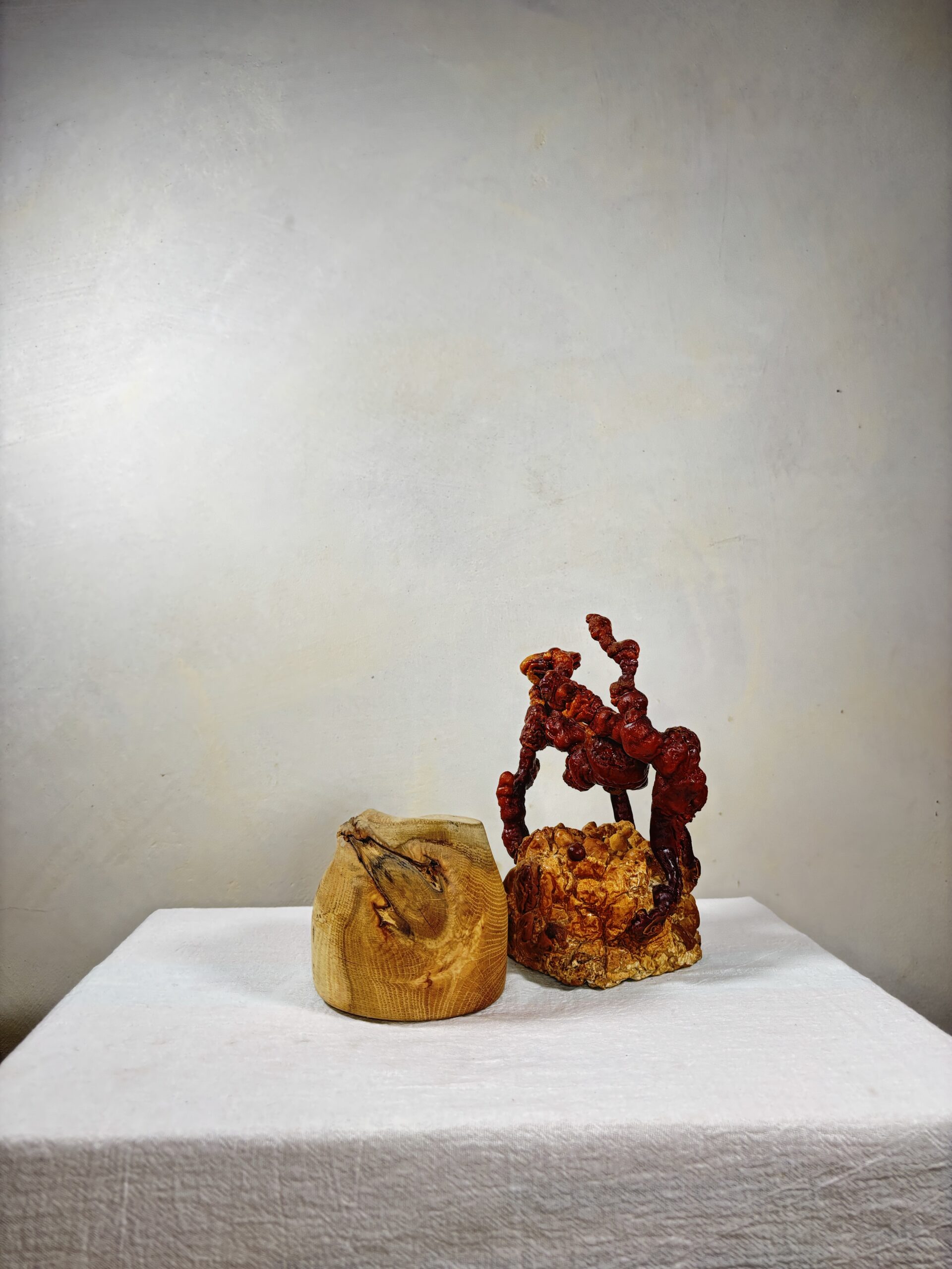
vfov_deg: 67.3
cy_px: 634
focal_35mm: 26
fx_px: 953
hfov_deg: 53.1
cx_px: 476
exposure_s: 1/60
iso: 125
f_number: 1.6
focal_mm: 5.96
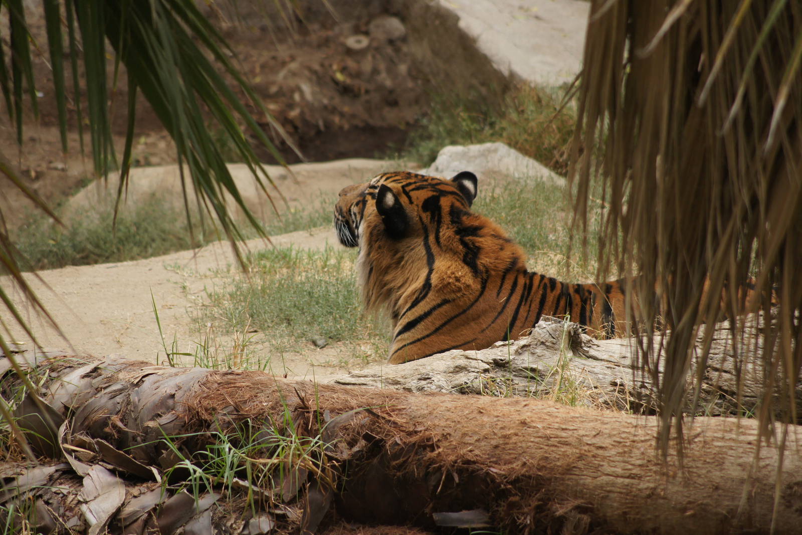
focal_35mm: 300
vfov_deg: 4.6
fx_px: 6683
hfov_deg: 6.9
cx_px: 401
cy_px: 268
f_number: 5.6
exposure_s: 1/500
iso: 500
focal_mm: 200
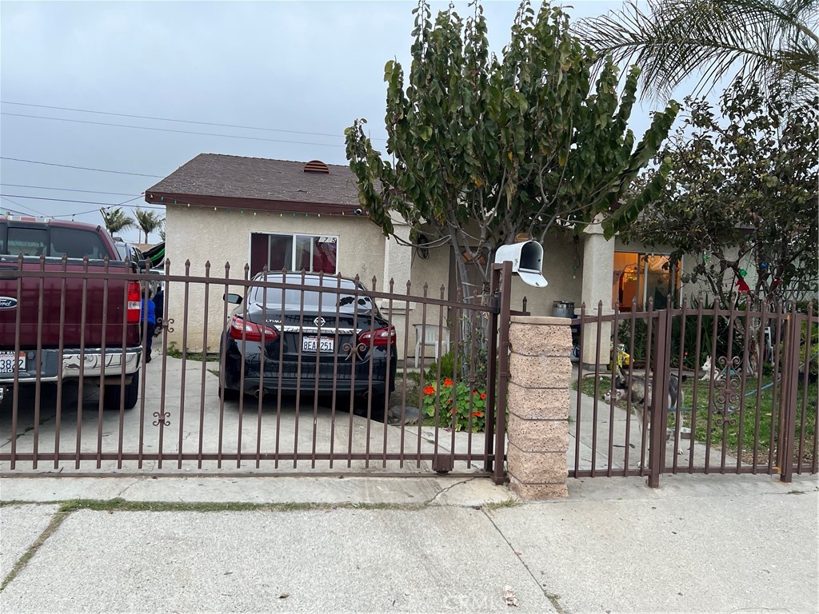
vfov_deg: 53.1
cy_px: 307
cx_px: 410
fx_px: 615
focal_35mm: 26
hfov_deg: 67.3
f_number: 1.5
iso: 100
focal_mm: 5.7
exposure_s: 1/121
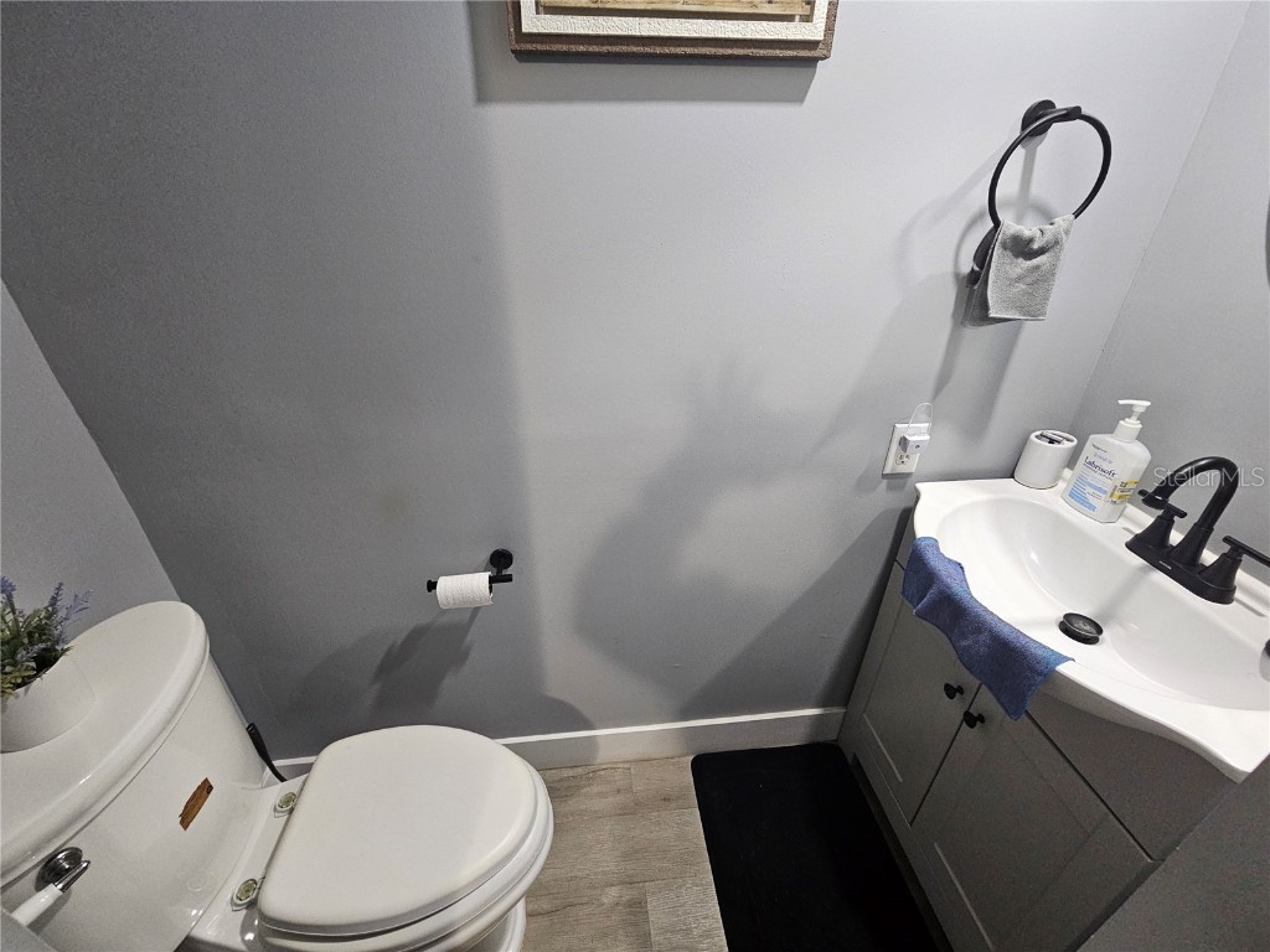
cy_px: 476
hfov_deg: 106.2
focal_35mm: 13
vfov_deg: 89.9
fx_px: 477
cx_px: 635
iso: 320
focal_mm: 2.2
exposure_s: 1/40
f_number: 2.2
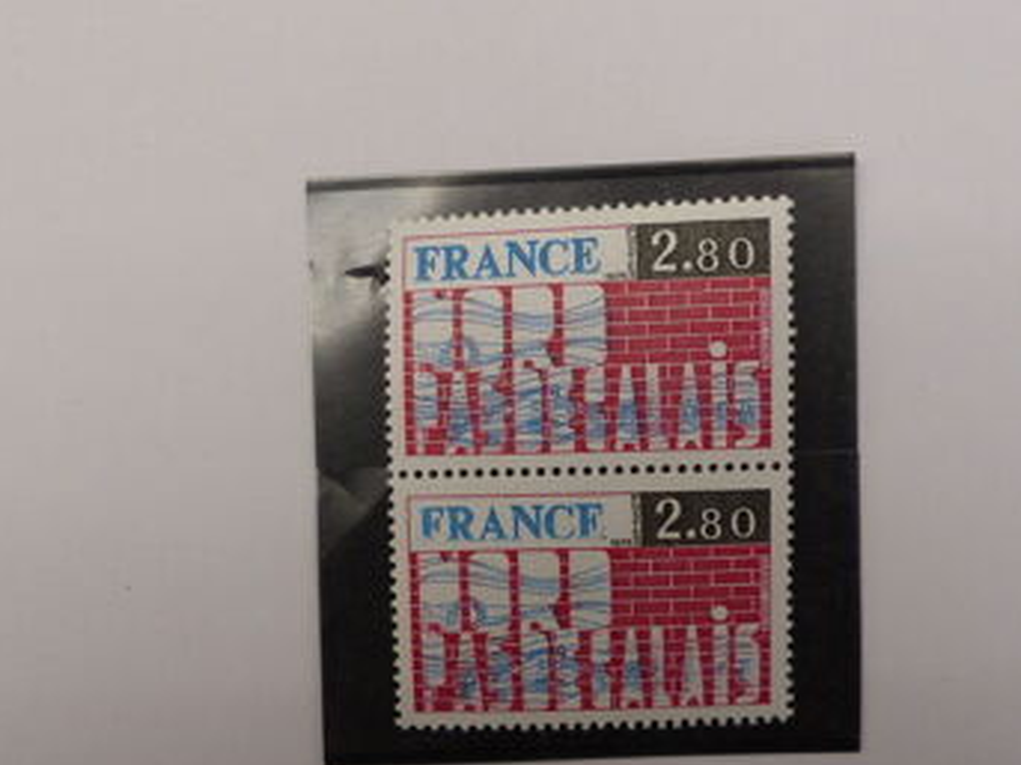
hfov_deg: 52.6
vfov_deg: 40.4
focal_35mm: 35
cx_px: 536
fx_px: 1032
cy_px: 479
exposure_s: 1/60
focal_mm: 4.5
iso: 160
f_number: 2.8
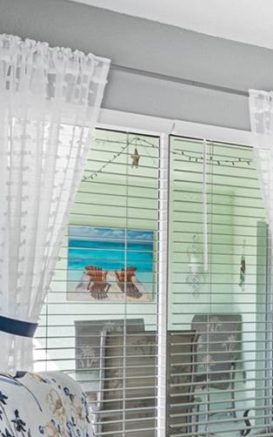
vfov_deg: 38.4
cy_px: 295
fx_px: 619
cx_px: 494
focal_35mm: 52
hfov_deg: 19.0
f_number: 9
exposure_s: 1/2.5
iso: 100
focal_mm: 16
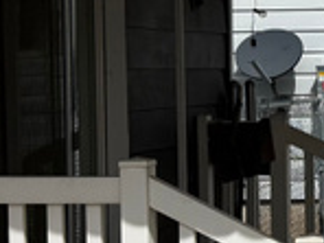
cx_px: 617
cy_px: 85
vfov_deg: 8.9
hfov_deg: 11.0
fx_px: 1554
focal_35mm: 166
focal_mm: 6.76
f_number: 1.78
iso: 80
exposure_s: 1/9091
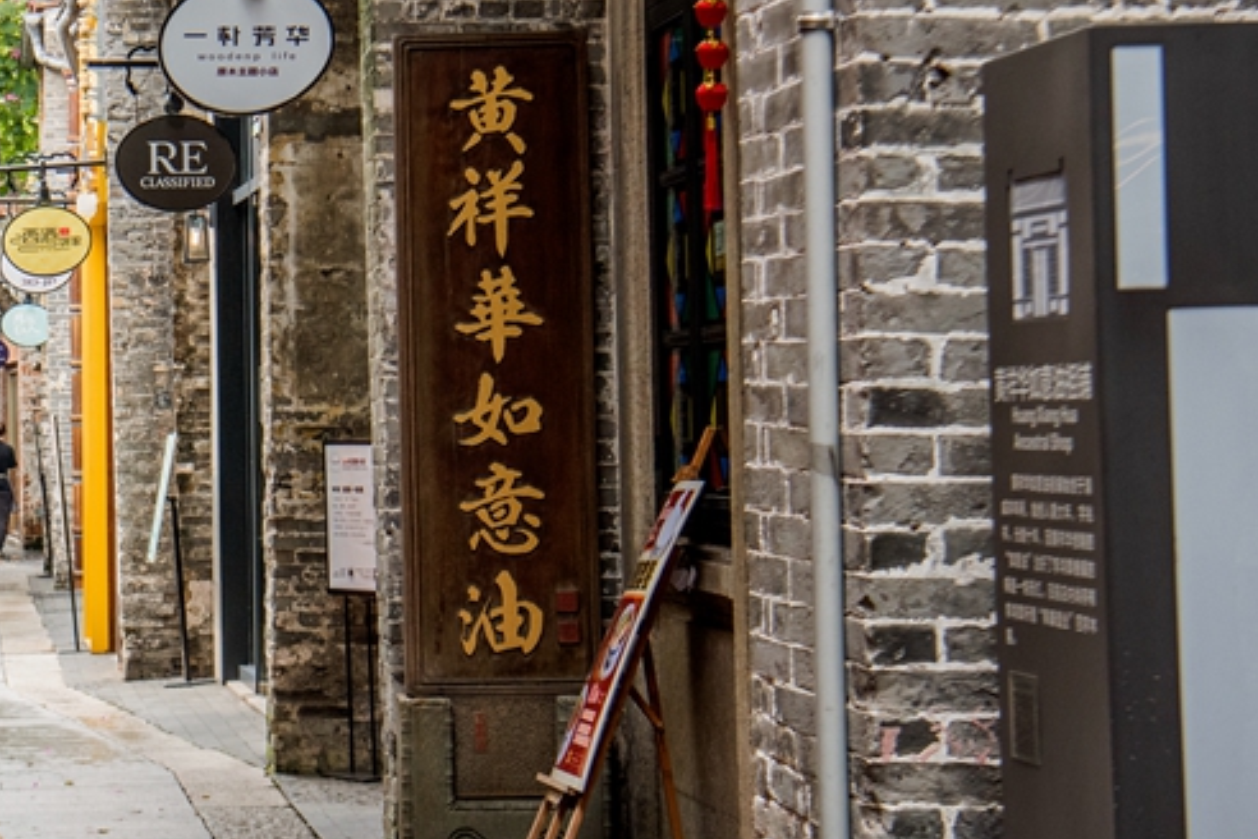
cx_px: 26
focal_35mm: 101
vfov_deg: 13.5
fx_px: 3529
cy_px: 265
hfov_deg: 19.7
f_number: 8
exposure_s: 1/100
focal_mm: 46
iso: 500
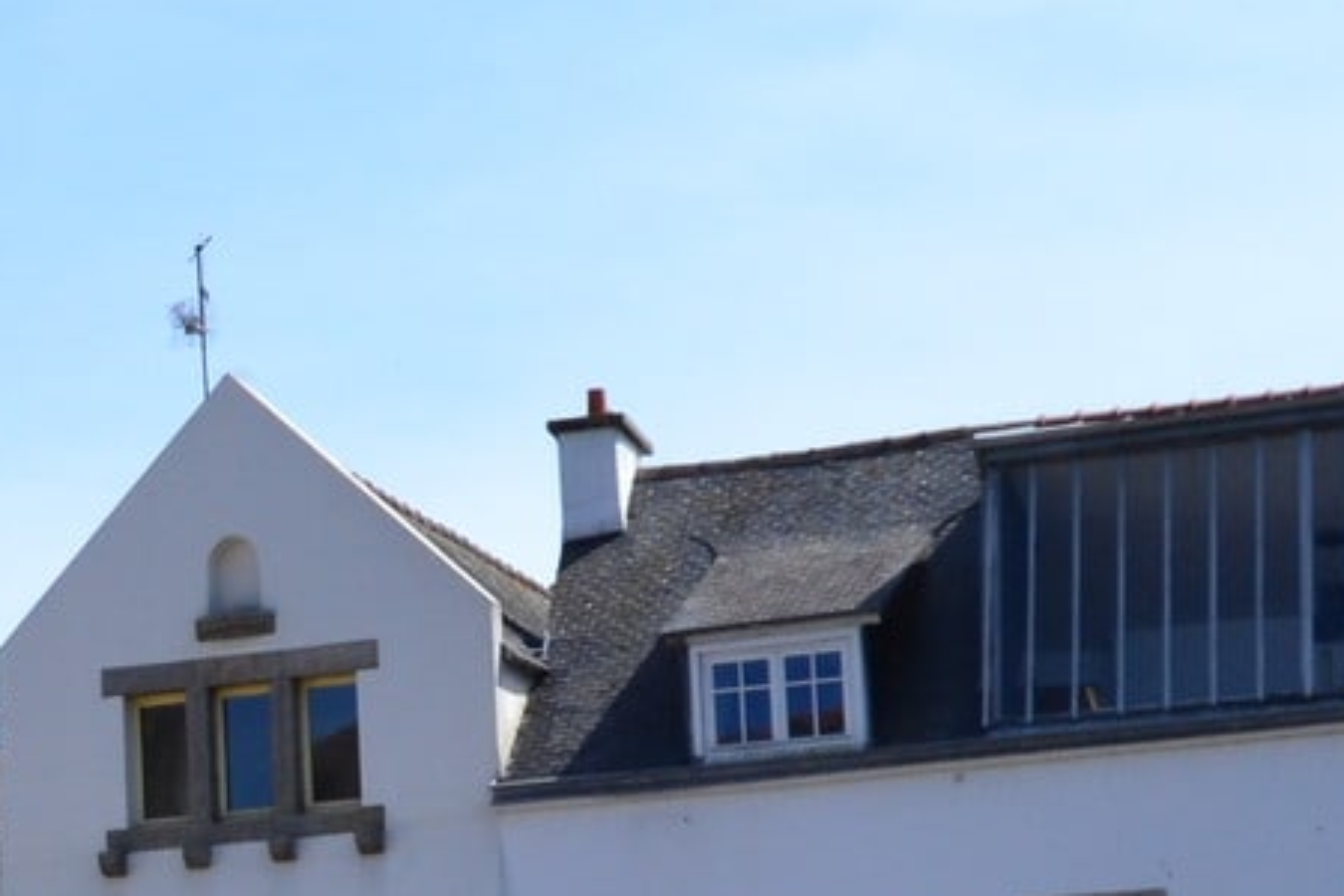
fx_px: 4522
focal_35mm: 121
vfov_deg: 11.2
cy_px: 968
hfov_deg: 16.0
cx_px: -445
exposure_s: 1/500
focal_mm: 19
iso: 400
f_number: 11
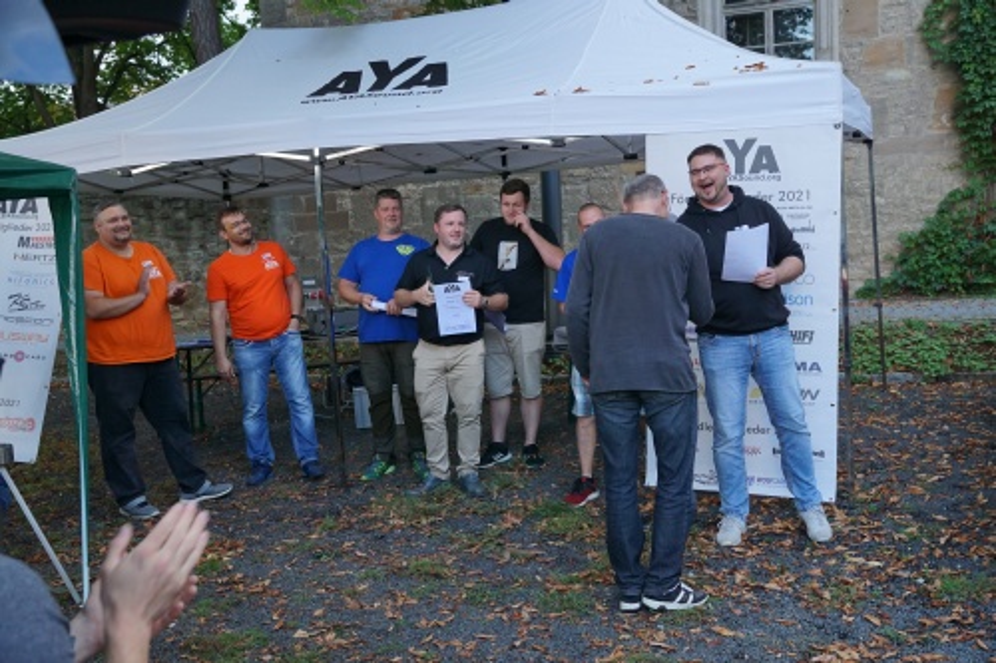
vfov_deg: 36.8
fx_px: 996
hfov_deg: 53.1
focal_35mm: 36
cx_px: 498
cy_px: 332
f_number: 4
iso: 400
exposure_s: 1/160
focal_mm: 24
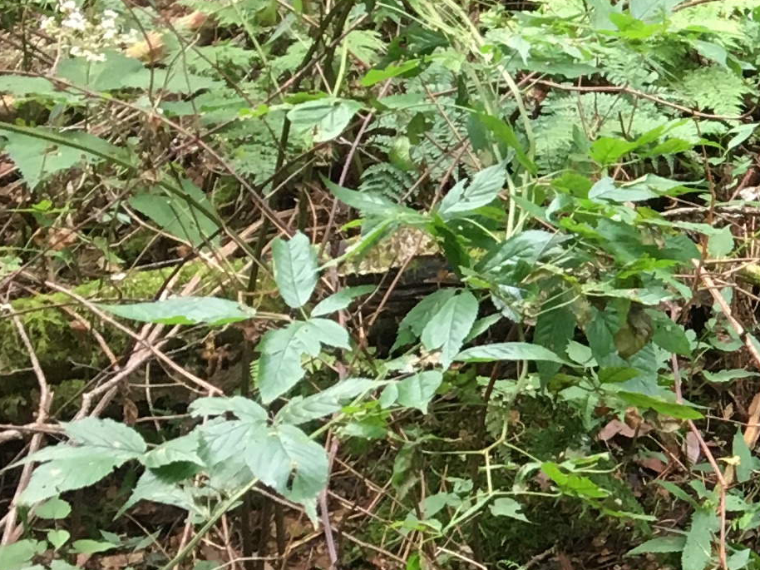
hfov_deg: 13.4
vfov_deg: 11.6
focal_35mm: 128
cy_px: 274
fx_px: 2810
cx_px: 1486
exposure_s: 1/30
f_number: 2.2
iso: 64
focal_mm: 4.15
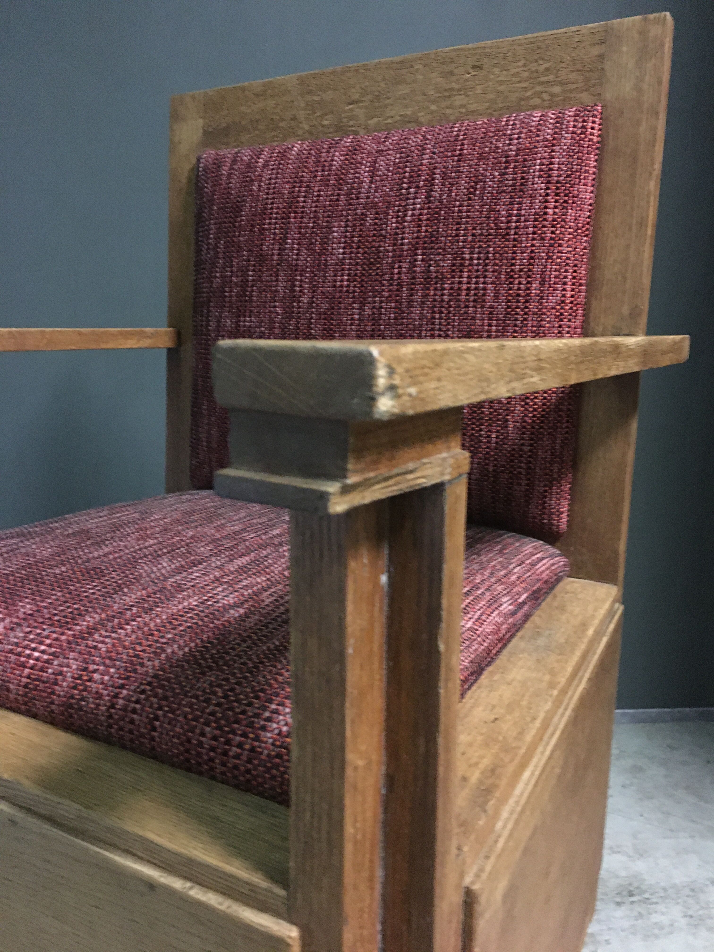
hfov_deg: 48.2
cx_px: 357
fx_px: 798
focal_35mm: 29
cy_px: 476
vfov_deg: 61.7
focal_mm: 4.15
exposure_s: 1/17
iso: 500
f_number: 2.2
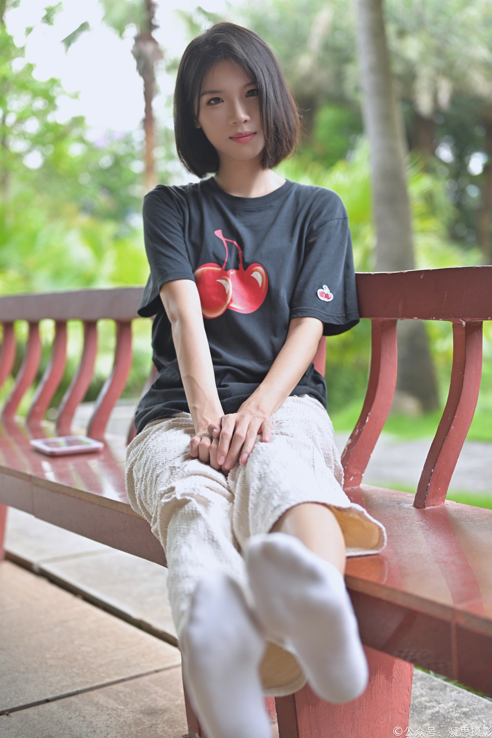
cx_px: 246
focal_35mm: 50
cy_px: 369
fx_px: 1025
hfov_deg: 27.0
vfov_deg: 39.6
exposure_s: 1/100
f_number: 2.2
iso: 320
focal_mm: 50
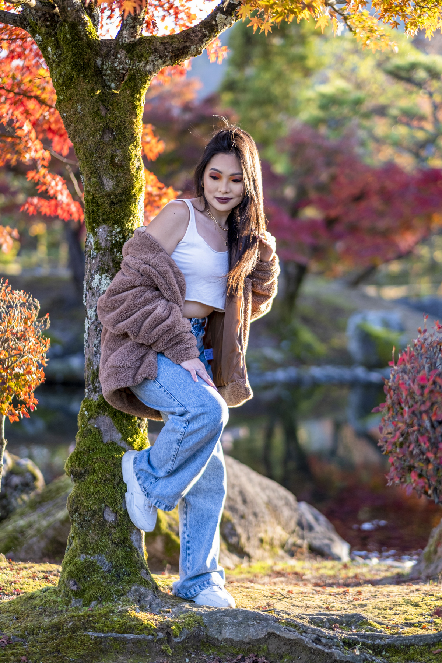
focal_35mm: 84
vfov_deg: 24.2
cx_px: 221
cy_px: 332
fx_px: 1547
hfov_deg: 16.3
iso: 200
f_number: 1.4
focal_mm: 56
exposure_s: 1/800
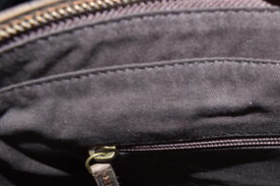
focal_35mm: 57
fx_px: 443
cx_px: 261
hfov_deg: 32.9
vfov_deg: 22.9
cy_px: 183
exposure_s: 1/60
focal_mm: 18
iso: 100
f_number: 8
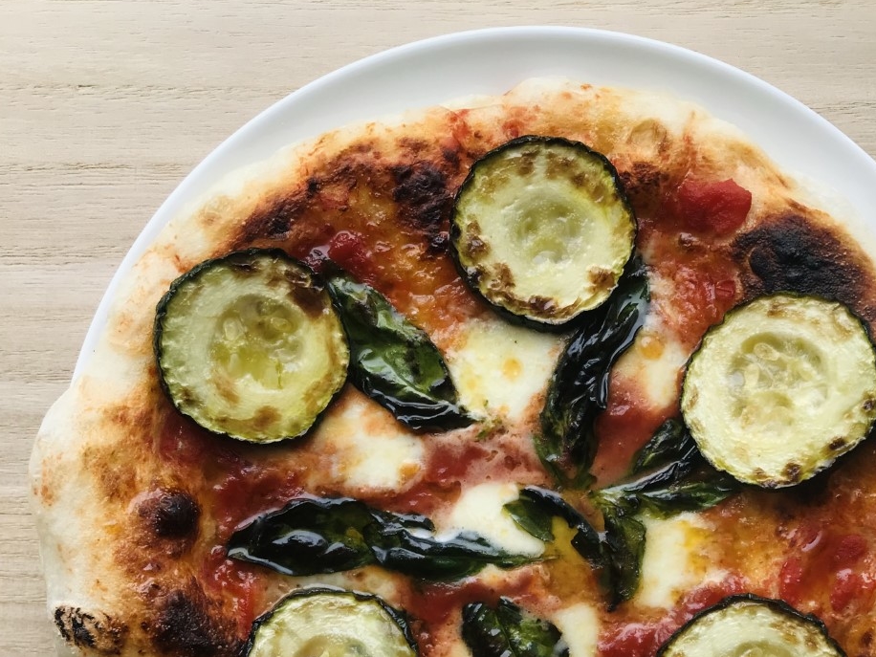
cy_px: 505
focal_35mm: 44
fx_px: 1113
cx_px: 528
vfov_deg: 32.2
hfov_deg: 42.7
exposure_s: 1/400
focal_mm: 4
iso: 20
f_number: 1.8
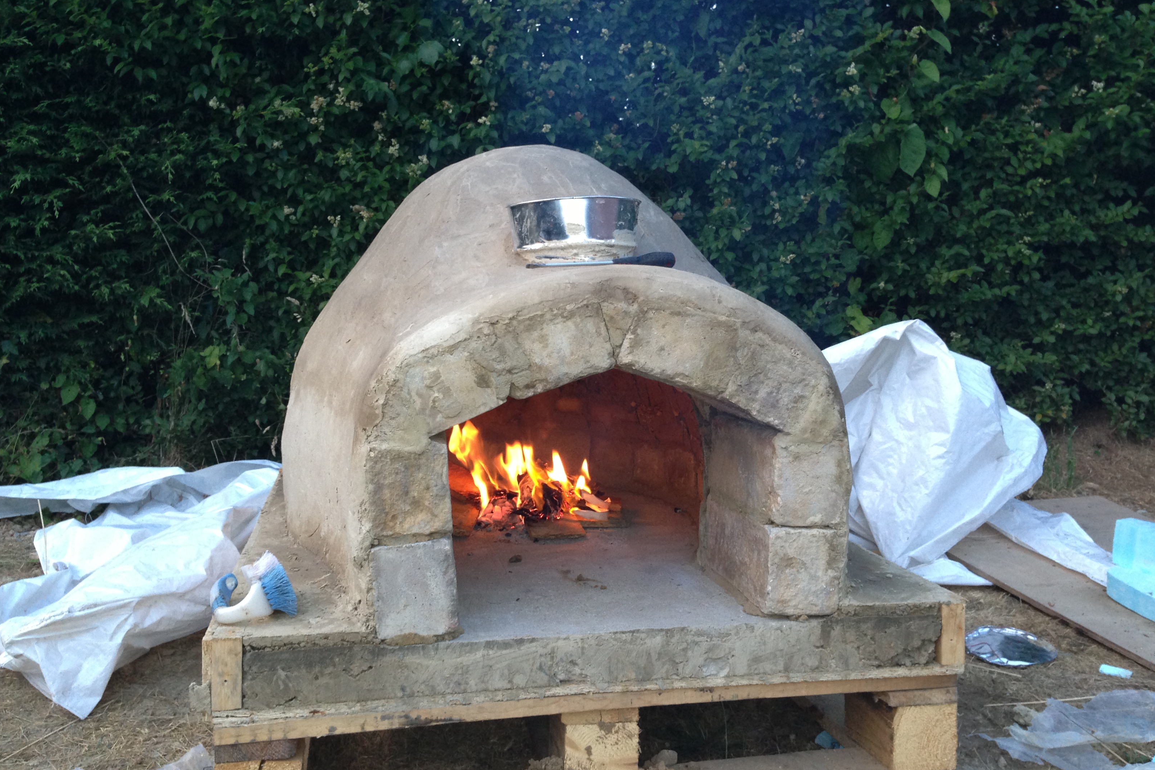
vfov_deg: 37.8
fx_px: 1123
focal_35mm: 35
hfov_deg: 54.4
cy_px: 404
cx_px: 579
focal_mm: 4.13
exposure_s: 1/20
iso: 125
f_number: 2.4
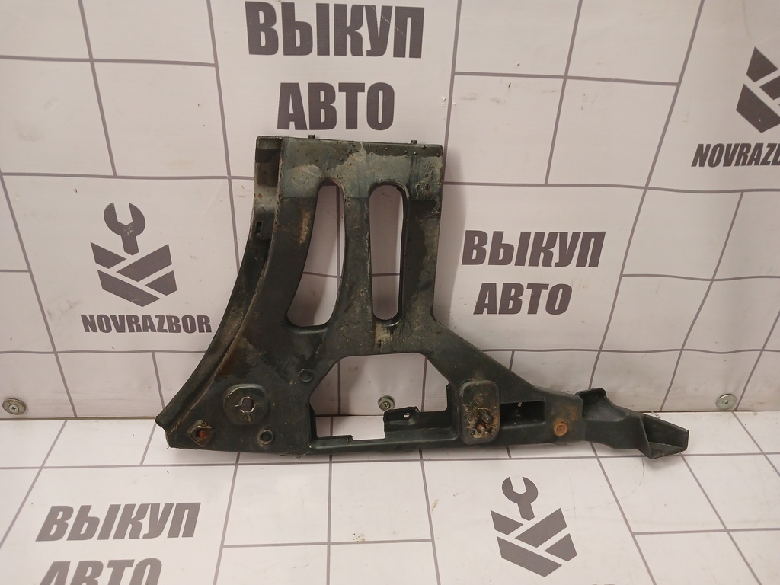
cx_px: 390
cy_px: 292
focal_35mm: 27
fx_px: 608
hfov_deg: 65.3
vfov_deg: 51.4
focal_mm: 4
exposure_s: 1/50
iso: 200
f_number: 1.8
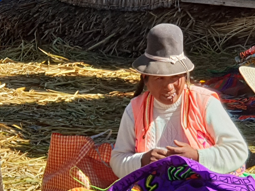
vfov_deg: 14.1
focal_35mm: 105
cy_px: 129
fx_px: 773
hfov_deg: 18.7
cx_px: 123
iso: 25
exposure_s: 1/315
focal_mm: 6
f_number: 2.4
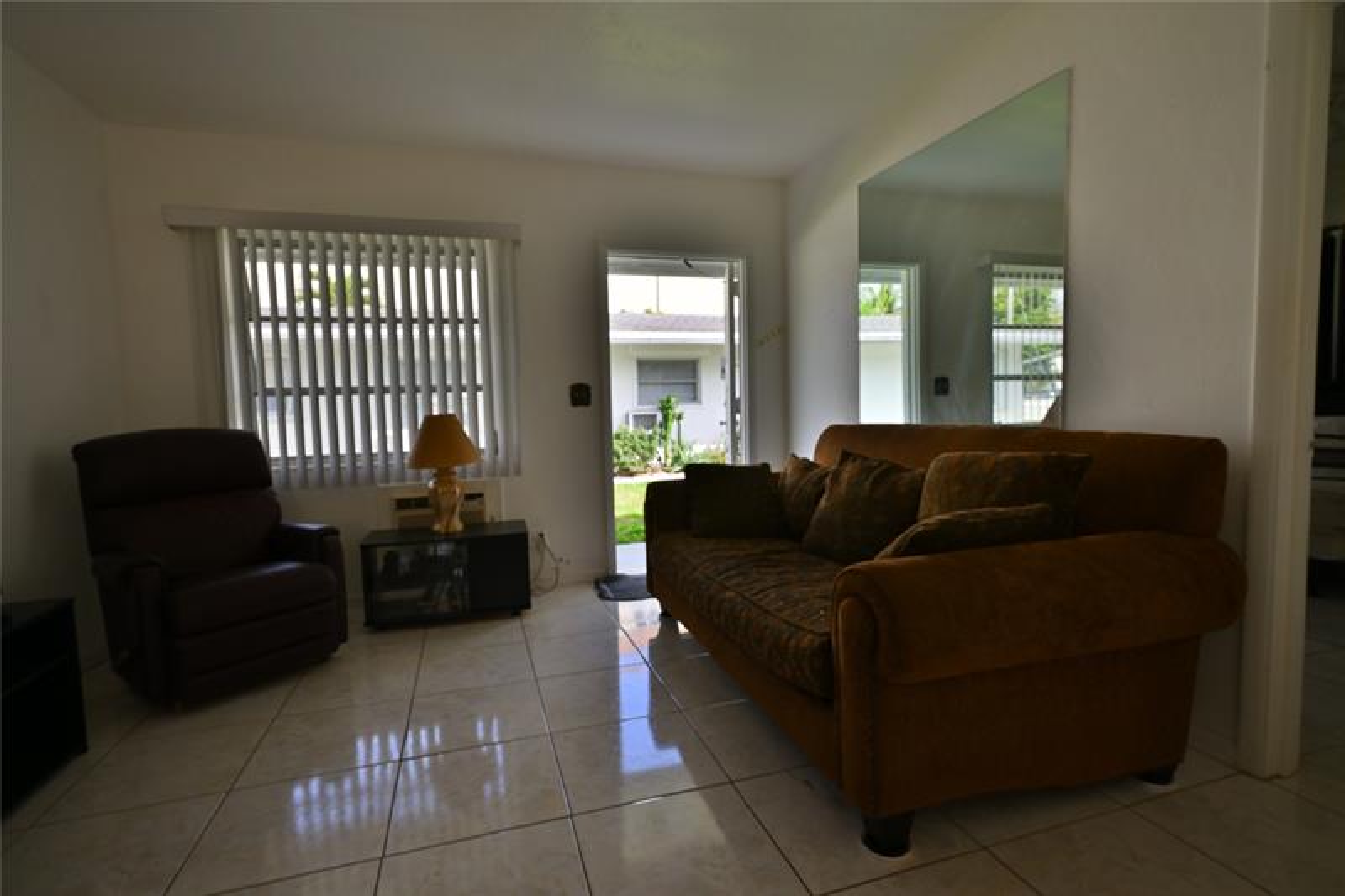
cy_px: 448
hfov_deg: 93.3
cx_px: 672
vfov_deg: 70.4
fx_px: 635
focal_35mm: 17
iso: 900
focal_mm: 17
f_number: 8
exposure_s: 1/640
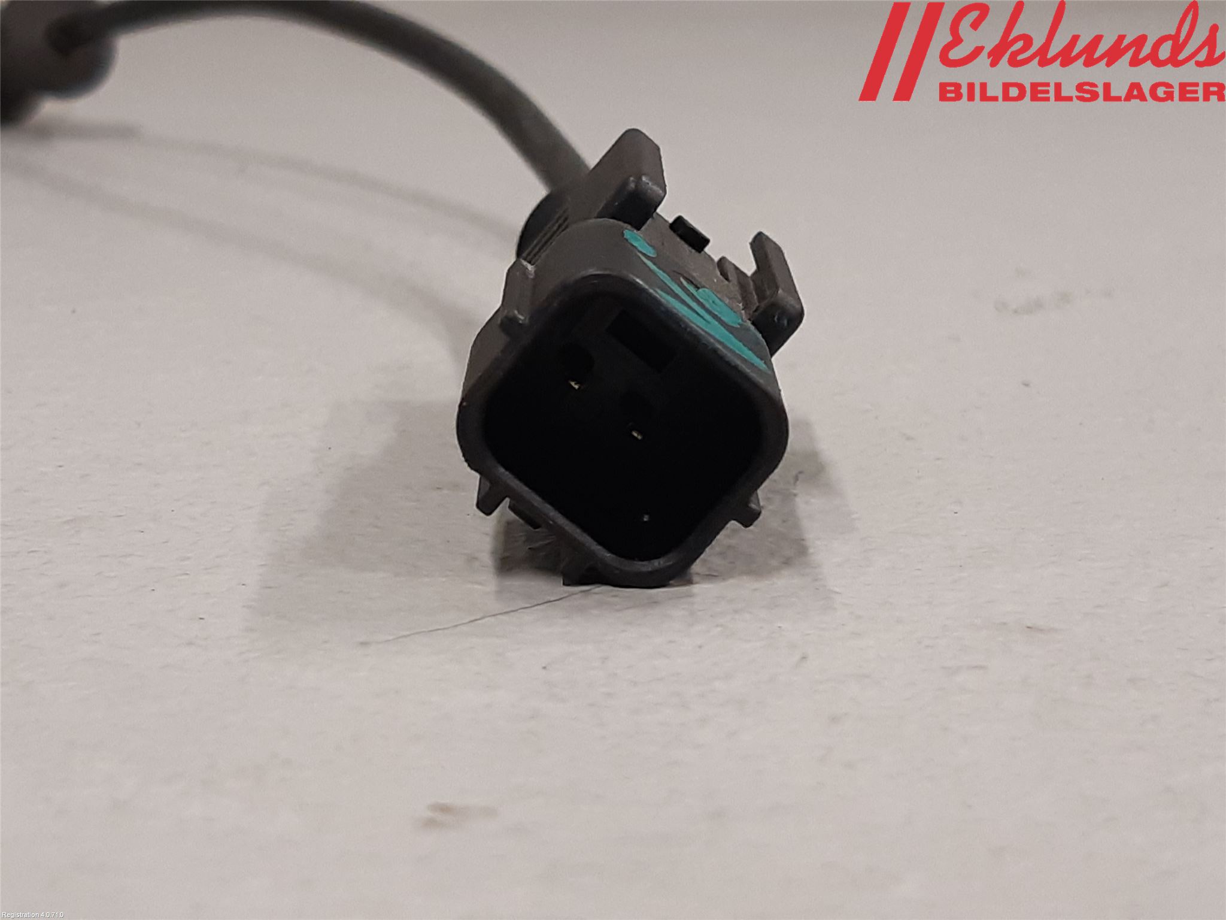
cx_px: 613
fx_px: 921
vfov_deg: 53.1
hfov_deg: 67.3
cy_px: 460
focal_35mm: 26
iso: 125
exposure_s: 1/50
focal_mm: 3.93
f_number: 1.7
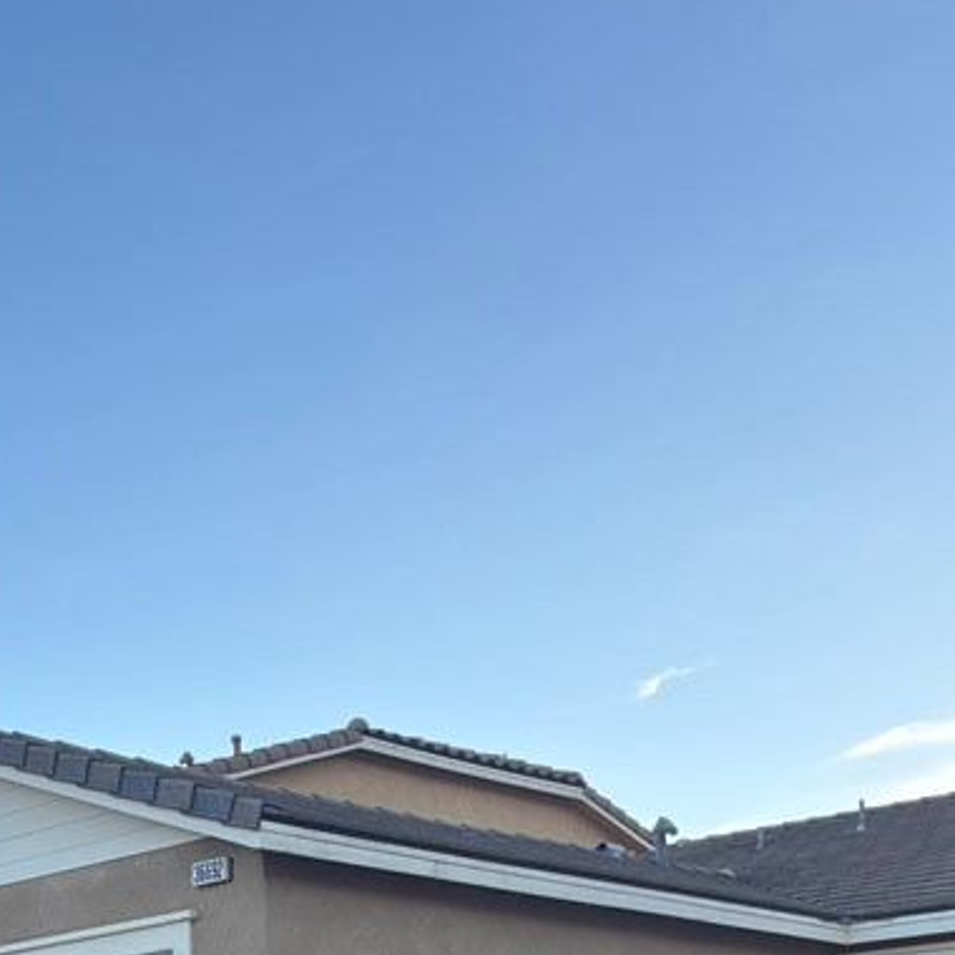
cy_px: 1169
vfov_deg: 24.8
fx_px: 1935
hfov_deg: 27.4
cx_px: 274
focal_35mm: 62
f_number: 1.6
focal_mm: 5.96
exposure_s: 1/987
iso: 50
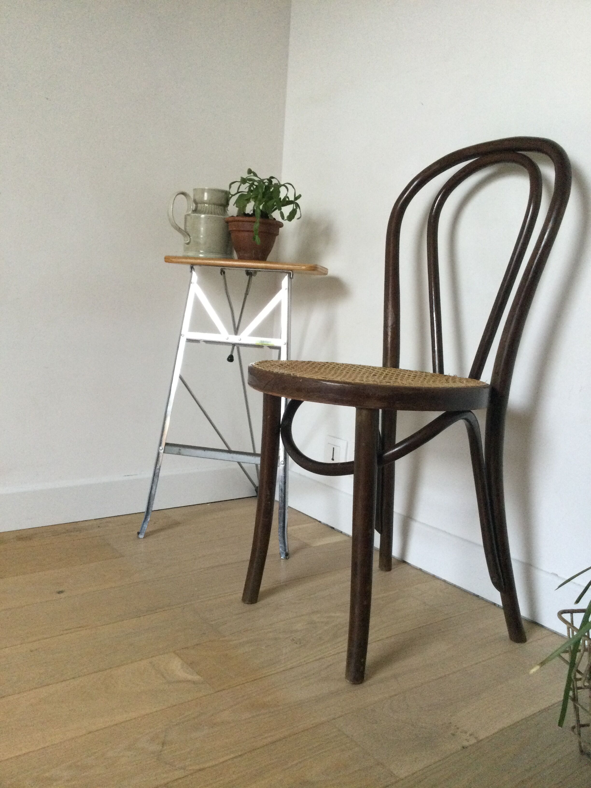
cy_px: 394
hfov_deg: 45.4
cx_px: 296
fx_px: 706
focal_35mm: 31
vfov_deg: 58.4
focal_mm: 3.3
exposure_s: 1/33
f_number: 2.4
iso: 200
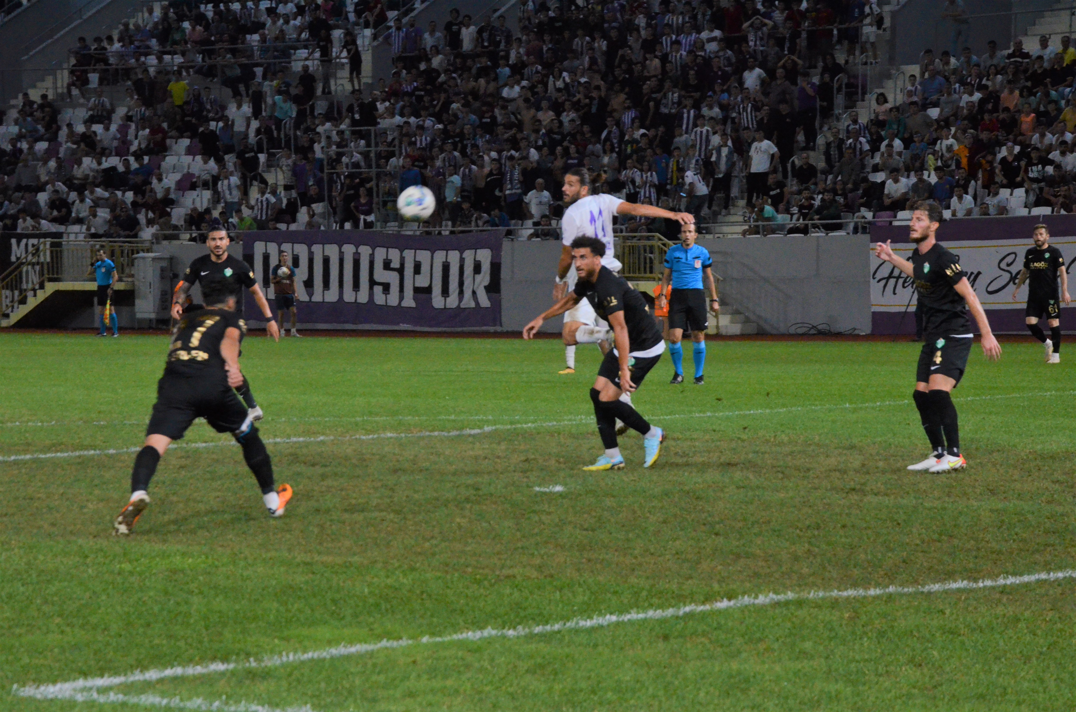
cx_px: 538
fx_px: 3803
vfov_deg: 10.7
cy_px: 356
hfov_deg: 16.1
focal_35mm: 128
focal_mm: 85
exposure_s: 1/250
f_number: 5.6
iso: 3200
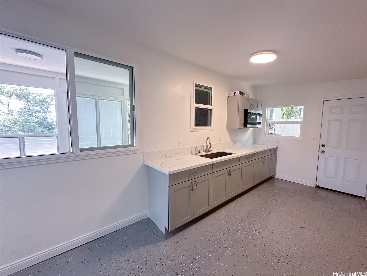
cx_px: 184
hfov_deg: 102.1
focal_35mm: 14
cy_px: 138
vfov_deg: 85.7
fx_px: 148
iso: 250
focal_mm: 2.22
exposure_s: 1/120
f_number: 2.2
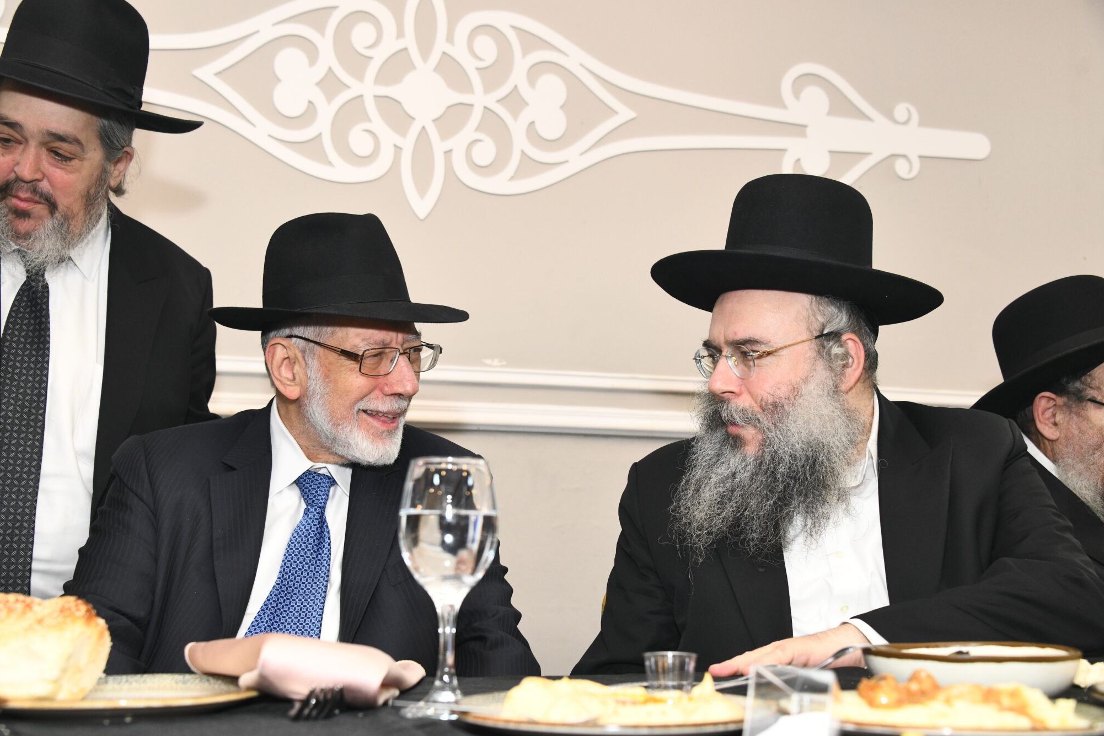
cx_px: 550
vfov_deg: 29.9
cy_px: 366
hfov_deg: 43.6
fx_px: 1380
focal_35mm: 45
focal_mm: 44
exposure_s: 1/125
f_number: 5.6
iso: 1600
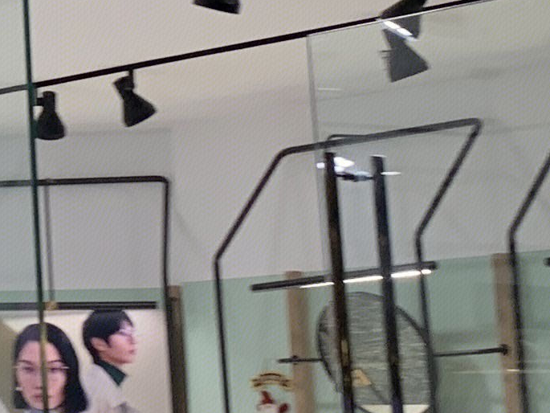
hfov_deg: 12.3
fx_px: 2431
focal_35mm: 153
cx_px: -286
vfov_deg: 9.6
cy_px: -23
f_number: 1.8
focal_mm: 4.25
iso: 50
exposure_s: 1/50
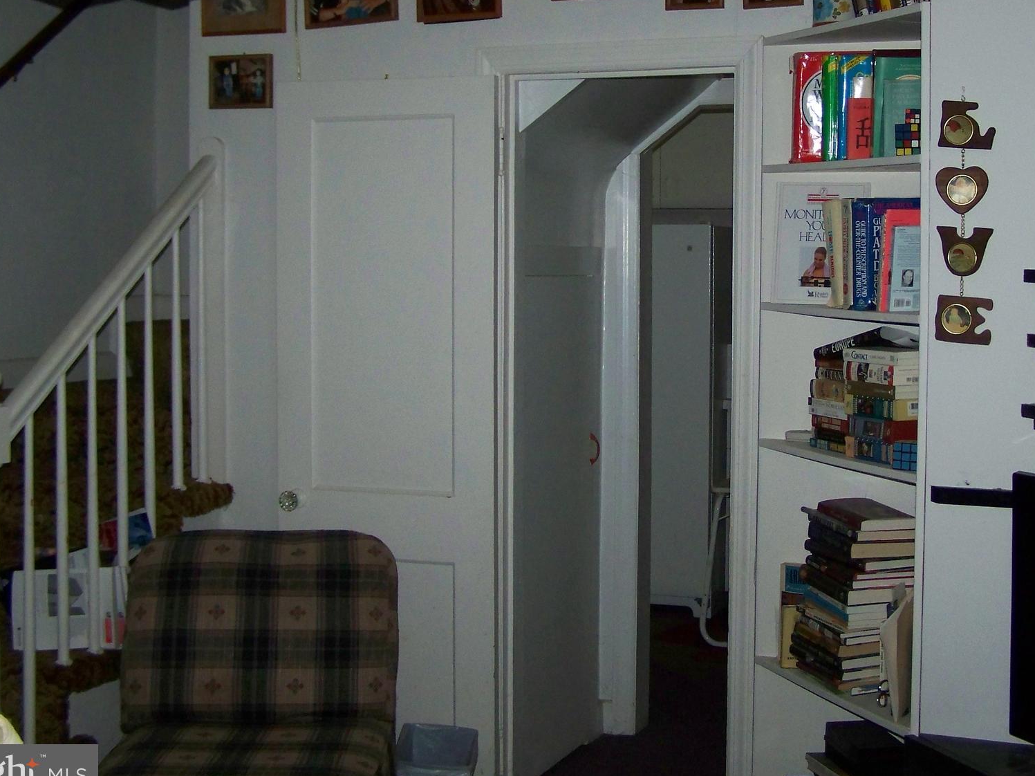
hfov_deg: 36.7
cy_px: 270
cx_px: 633
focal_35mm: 52
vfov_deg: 27.9
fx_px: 1554
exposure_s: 1/30
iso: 200
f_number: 2.8
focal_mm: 6.3
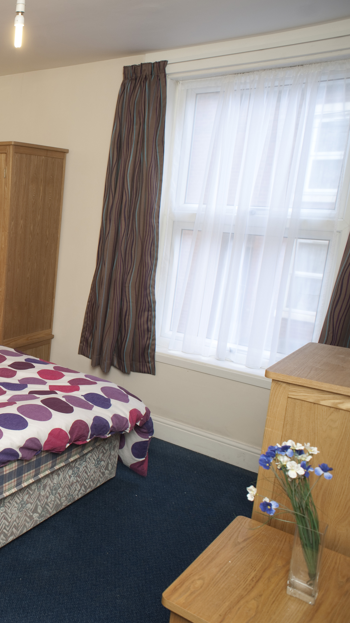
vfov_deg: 61.0
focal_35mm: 32
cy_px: 309
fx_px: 528
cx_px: -69
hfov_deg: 31.0
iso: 200
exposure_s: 1/100
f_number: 5
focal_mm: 20
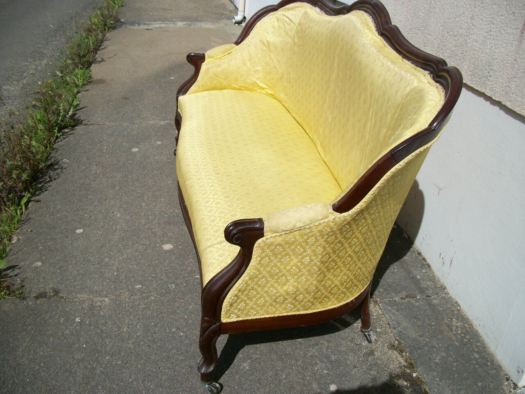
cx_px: 262
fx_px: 485
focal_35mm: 32
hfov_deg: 56.8
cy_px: 197
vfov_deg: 44.2
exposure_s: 1/320
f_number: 8.8
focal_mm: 5.7
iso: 80
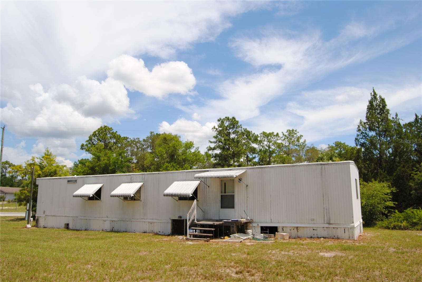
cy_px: 141
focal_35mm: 27
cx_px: 211
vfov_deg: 48.0
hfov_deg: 67.3
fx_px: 317
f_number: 9
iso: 100
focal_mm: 18
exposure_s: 1/320
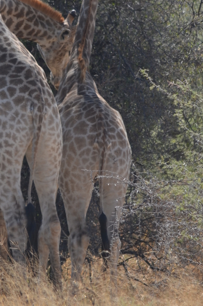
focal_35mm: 1063
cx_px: 26
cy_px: 46
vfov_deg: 1.9
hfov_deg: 1.3
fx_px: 9031
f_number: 6.3
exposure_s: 1/640
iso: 200
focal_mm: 300
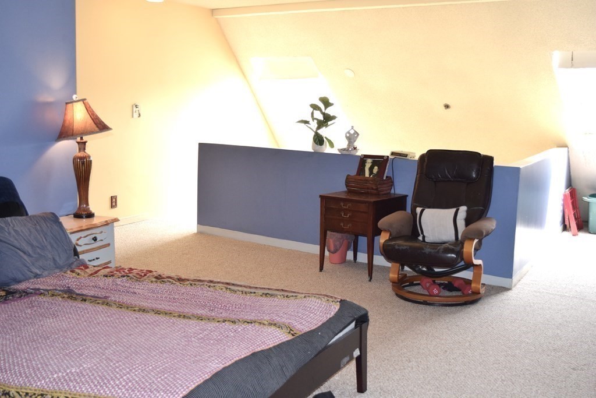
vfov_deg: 29.0
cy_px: 199
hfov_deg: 42.3
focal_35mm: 46
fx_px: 770
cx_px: 298
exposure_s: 1/125
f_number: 5.6
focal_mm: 31
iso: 800
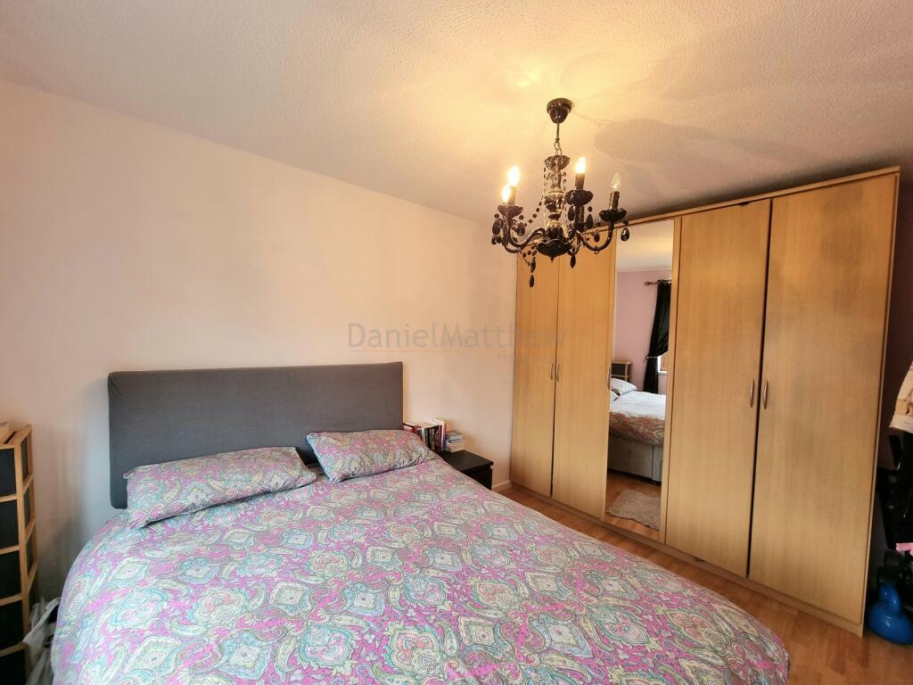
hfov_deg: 106.2
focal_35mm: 13
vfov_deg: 89.9
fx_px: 343
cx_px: 456
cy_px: 342
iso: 160
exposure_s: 1/50
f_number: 2.2
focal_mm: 2.2
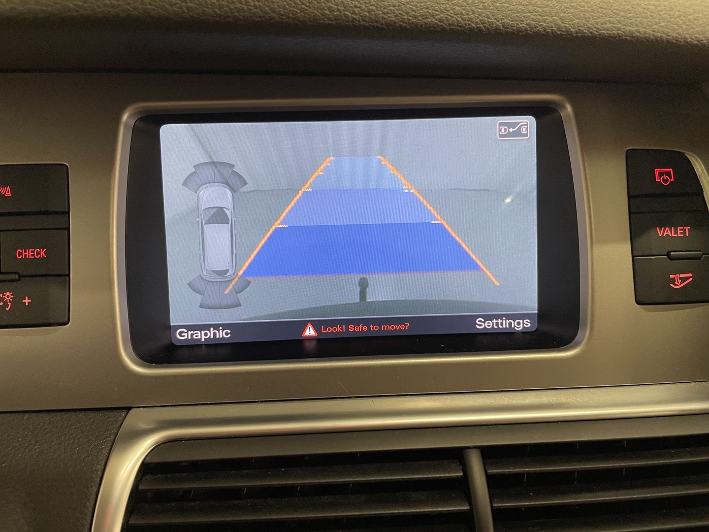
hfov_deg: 67.3
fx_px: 533
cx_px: 354
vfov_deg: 53.1
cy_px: 266
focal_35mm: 26
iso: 160
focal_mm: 4.2
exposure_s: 1/50
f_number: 1.6
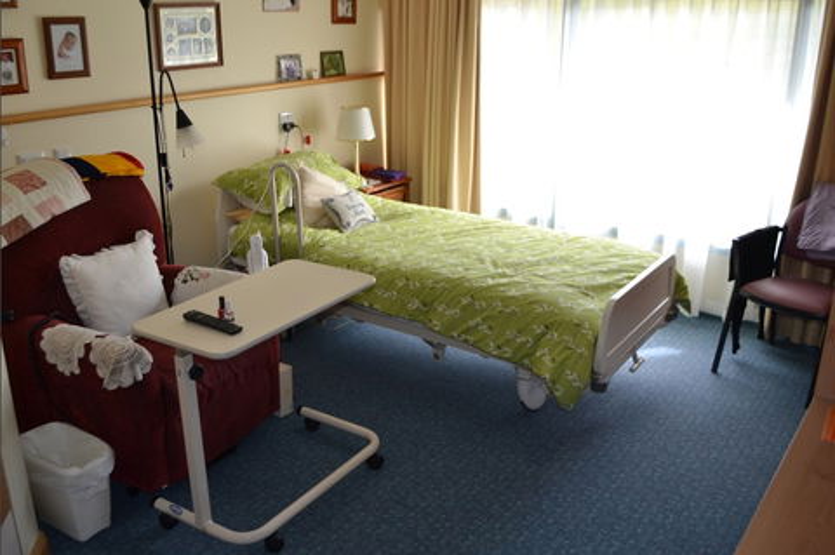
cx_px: 418
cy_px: 278
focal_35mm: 33
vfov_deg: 39.9
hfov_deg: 57.3
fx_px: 765
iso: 320
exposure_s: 1/125
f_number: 4
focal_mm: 22
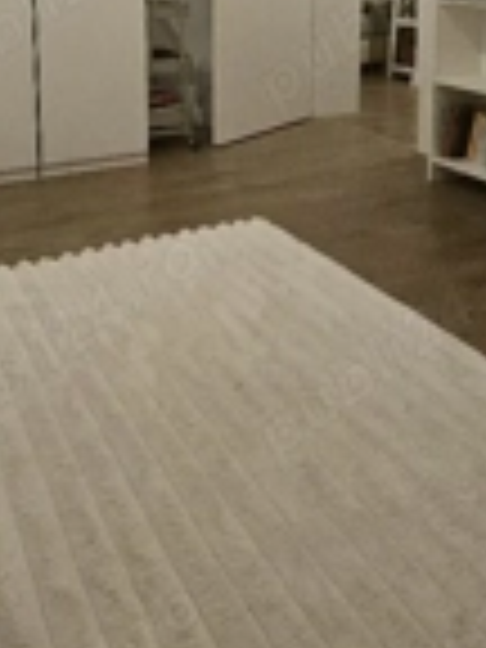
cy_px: 50
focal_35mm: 36
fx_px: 674
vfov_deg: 45.8
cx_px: 144
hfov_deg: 39.0
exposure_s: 1/50.3
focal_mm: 1.74
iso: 320
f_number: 2.2
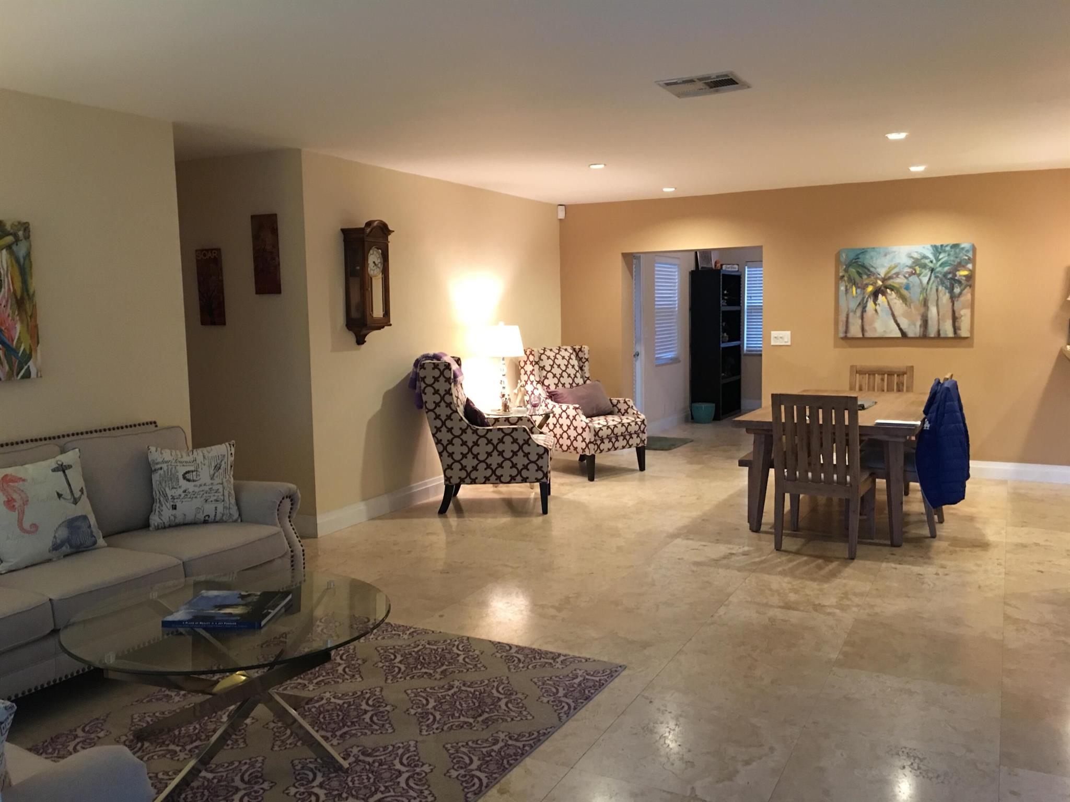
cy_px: 401
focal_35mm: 29
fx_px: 896
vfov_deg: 48.2
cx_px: 535
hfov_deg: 61.7
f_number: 2.2
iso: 100
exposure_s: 1/10
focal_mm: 4.15
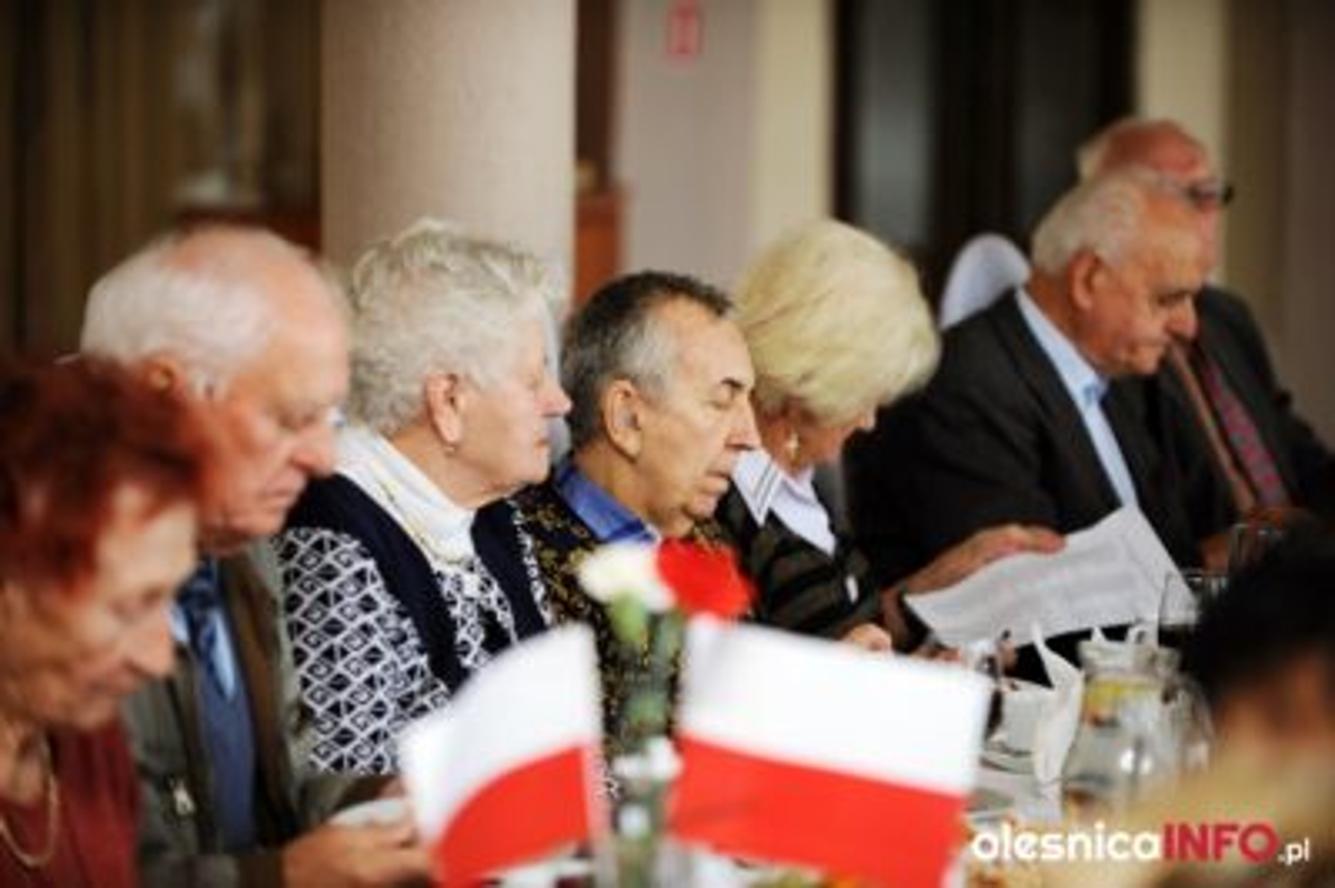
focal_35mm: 140
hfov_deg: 14.7
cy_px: 444
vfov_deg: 9.8
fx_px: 5187
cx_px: 668
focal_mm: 140
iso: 800
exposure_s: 1/250
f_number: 2.8
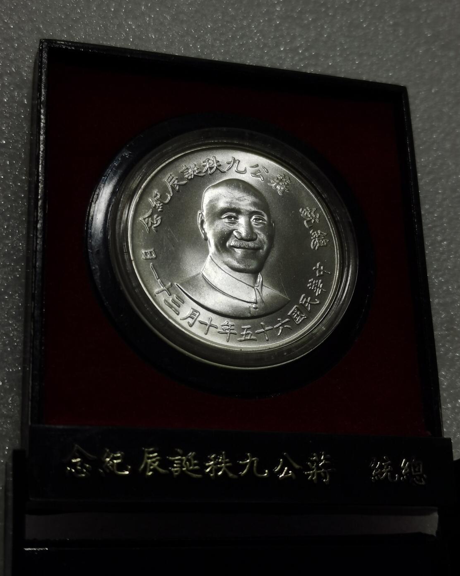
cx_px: 232
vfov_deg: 31.0
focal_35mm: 61
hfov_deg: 25.0
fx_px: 1038
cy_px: 285
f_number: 1.8
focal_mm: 5.58
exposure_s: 1/356
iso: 50
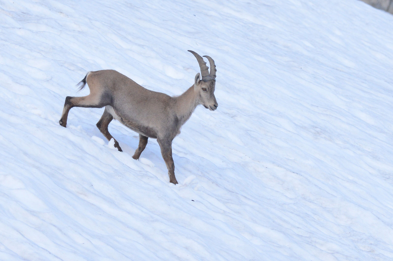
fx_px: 4581
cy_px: 130
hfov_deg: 4.9
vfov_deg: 3.3
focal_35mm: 420
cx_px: 196
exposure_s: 1/800
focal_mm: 420
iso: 1250
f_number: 8
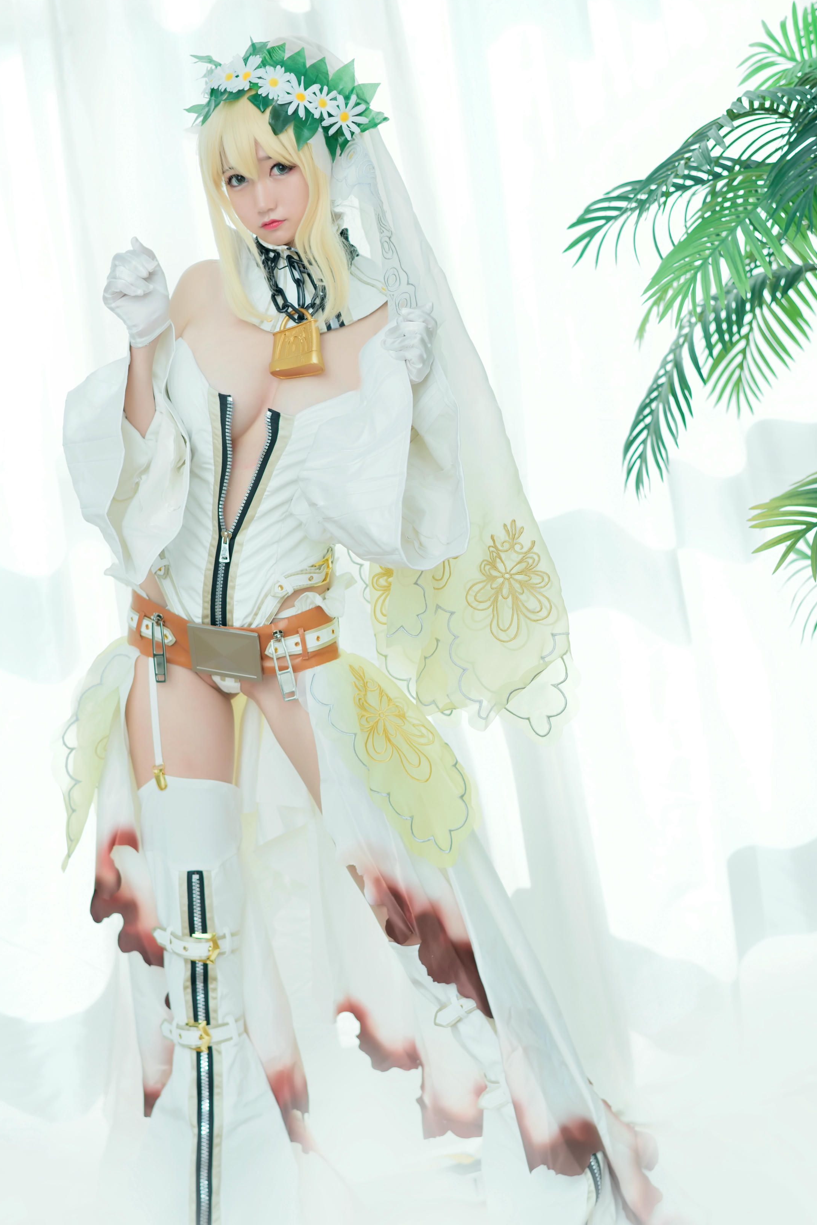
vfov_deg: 30.5
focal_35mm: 66
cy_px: 625
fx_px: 2245
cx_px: 394
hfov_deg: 20.6
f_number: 2.8
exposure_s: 1/200
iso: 100
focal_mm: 58
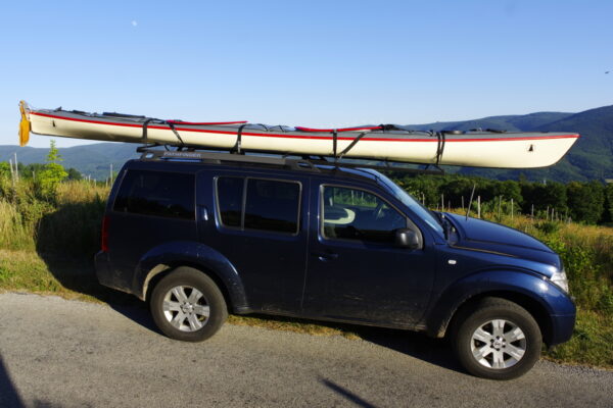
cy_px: 204
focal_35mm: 24
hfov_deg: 73.7
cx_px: 306
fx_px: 409
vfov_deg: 53.1
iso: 100
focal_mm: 16
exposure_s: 1/1000
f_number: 8
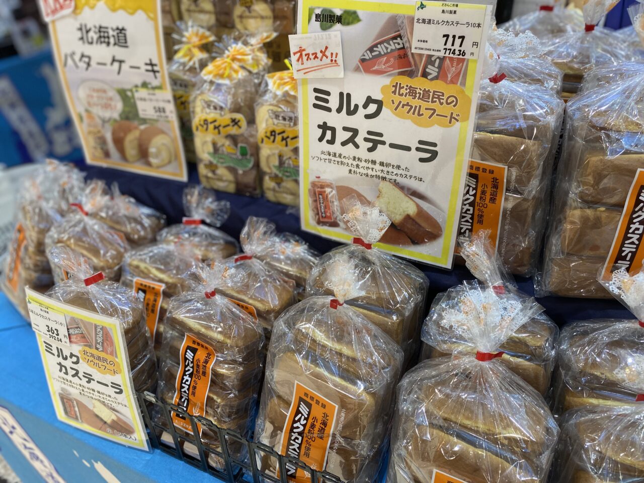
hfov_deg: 67.3
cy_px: 242
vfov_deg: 53.1
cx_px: 322
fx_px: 484
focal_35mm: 26
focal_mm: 4.25
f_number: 1.8
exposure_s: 1/50
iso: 80
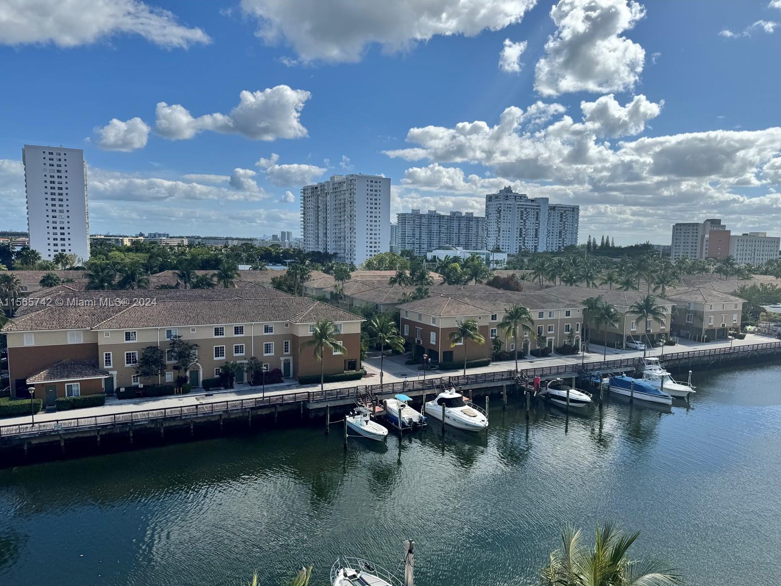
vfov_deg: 54.9
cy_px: 303
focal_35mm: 25
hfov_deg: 69.4
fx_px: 564
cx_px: 401
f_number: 1.78
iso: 80
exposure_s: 1/9009
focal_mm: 6.76
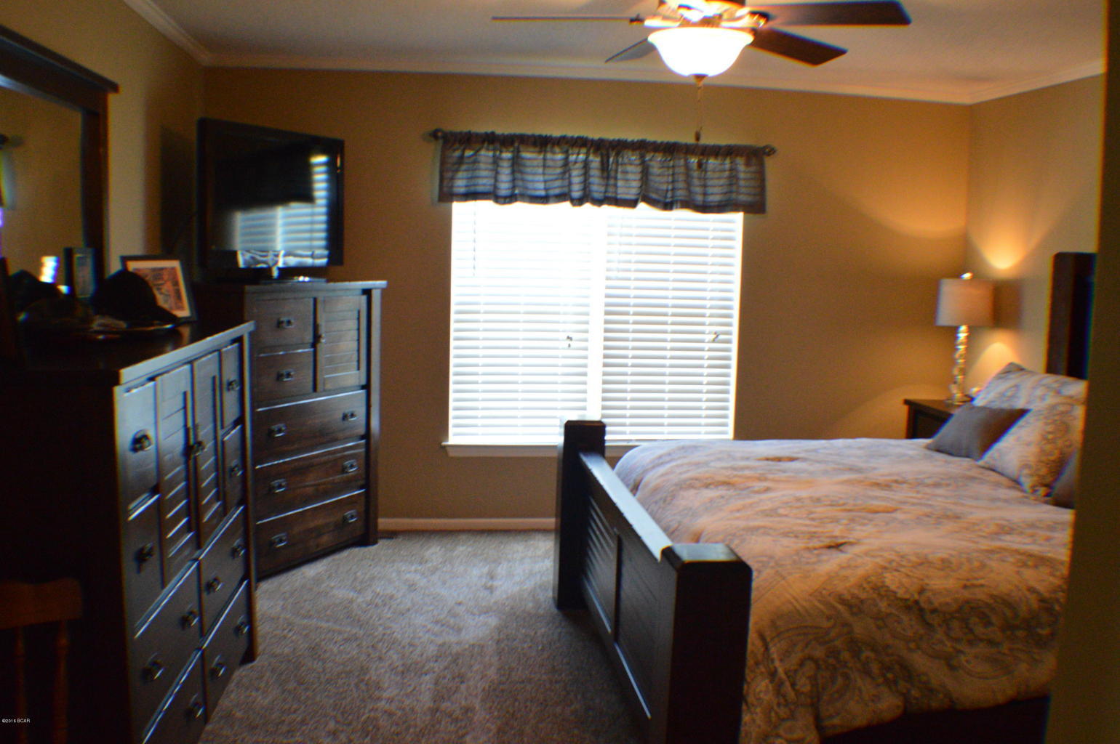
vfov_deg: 34.1
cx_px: 560
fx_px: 1212
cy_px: 372
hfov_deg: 49.6
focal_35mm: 39
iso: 2800
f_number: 4.2
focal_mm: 26
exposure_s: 1/60
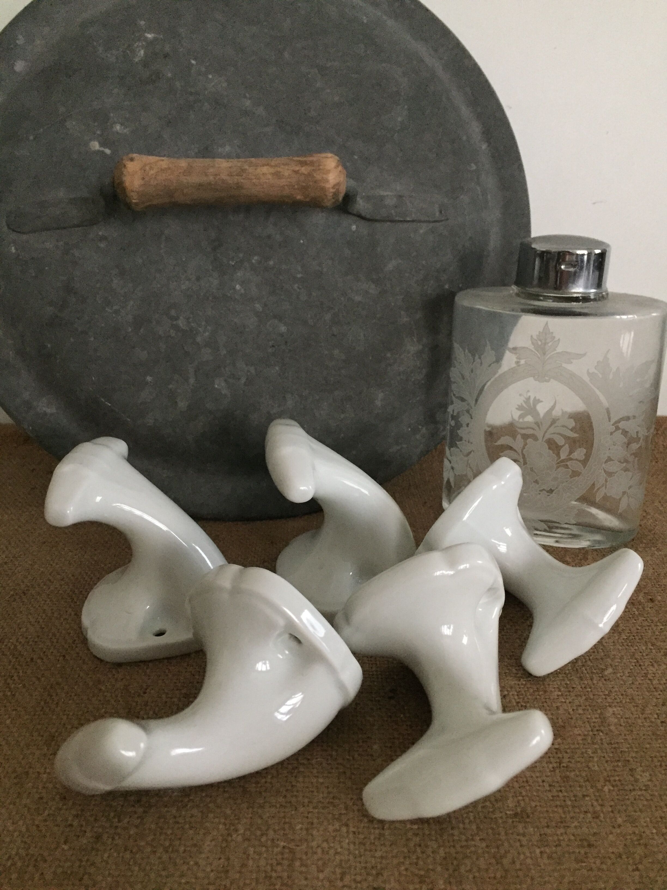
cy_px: 445
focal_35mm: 29
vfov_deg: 61.7
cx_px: 334
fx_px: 745
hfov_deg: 48.2
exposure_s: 1/17
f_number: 2.2
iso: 320
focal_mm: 4.15
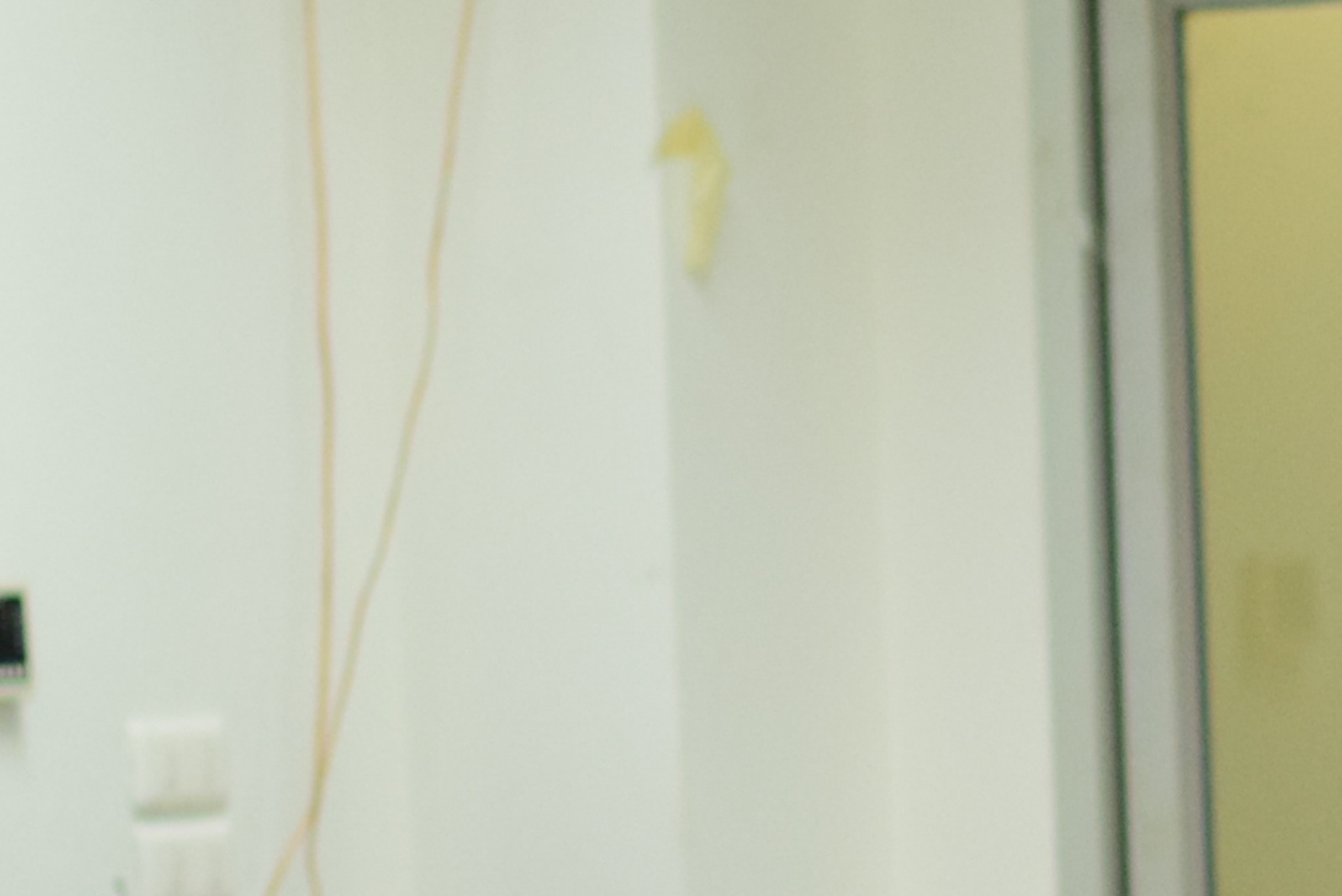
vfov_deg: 4.4
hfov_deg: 6.5
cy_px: 1098
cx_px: 2492
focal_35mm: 310
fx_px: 11558
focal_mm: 50
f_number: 3.2
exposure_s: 1/320
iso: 1250
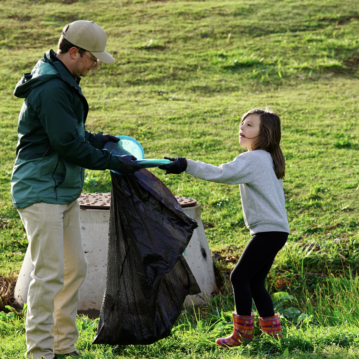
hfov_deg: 10.7
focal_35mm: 163
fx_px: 1913
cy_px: 184
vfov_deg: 10.7
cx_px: 170
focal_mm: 94
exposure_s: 1/160
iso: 100
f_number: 5
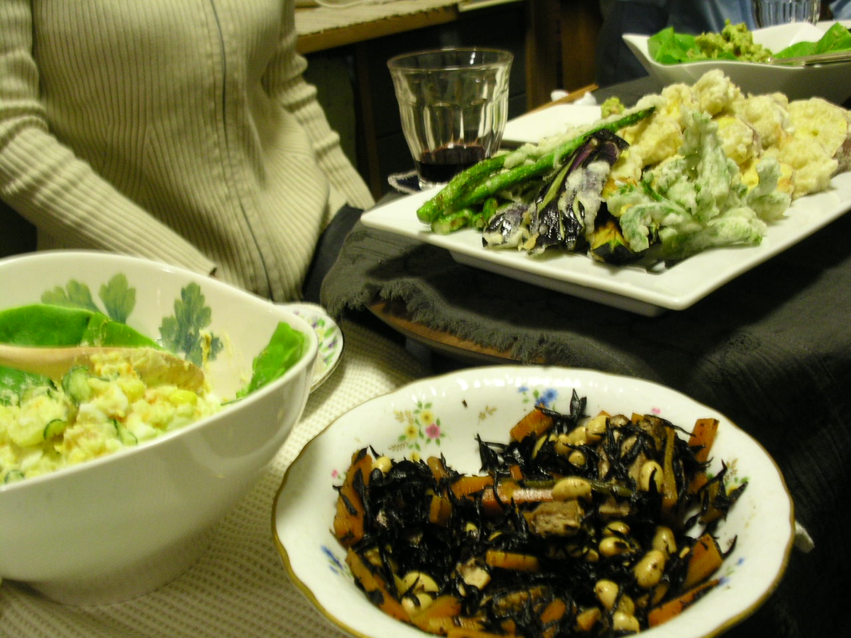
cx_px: 426
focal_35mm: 38
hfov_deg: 49.0
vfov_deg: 37.7
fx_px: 934
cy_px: 319
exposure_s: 1/10
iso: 200
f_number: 2.8
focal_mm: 7.8
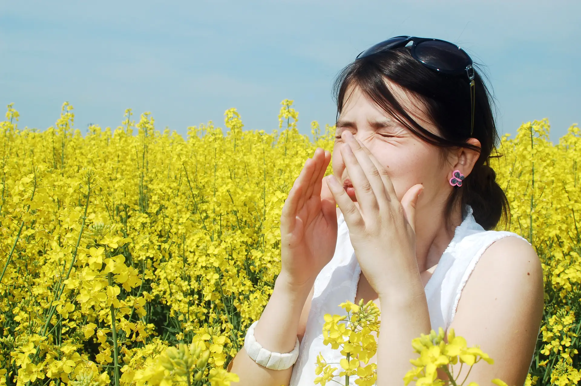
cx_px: 290
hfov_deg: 41.1
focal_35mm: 48
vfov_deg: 28.0
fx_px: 774
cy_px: 193
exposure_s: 1/320
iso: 200
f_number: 14
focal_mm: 32
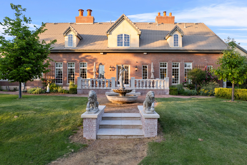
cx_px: 124
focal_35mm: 22
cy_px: 82
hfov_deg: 78.6
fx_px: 151
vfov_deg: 57.2
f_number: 2.8
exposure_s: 1/125
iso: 100
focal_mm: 8.38
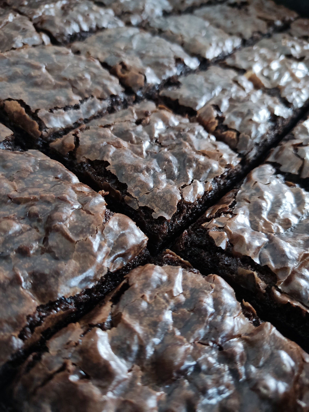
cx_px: 154
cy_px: 206
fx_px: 298
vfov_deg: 69.4
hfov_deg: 54.9
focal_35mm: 25
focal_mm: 4.71
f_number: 1.79
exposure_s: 1/24
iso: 506
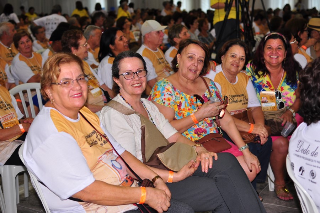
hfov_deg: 37.9
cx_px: 160
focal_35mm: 52
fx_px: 466
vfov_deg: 25.7
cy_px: 106
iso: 200
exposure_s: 1/60
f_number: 2.8
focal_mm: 35
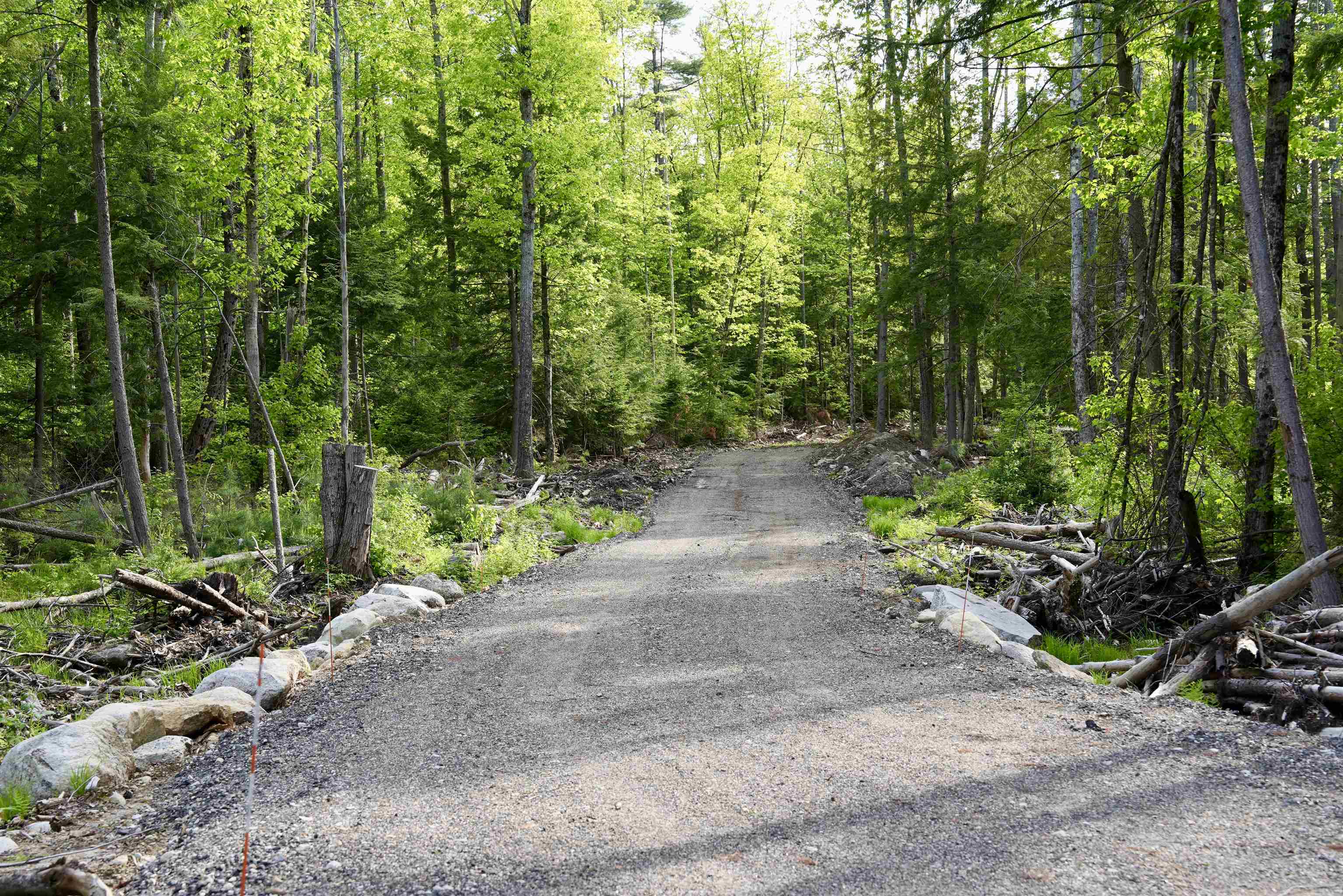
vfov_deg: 29.9
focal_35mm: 45
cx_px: 672
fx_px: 1679
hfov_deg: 43.6
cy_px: 448
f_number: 5.6
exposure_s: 1/160
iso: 250
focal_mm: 45
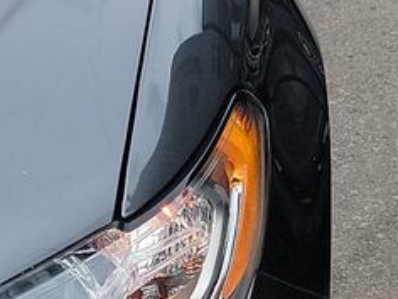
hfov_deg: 10.4
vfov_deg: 9.0
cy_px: -76
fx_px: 1874
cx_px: -560
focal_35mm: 163
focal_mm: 6.7
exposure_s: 1/634
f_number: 1.8
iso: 50
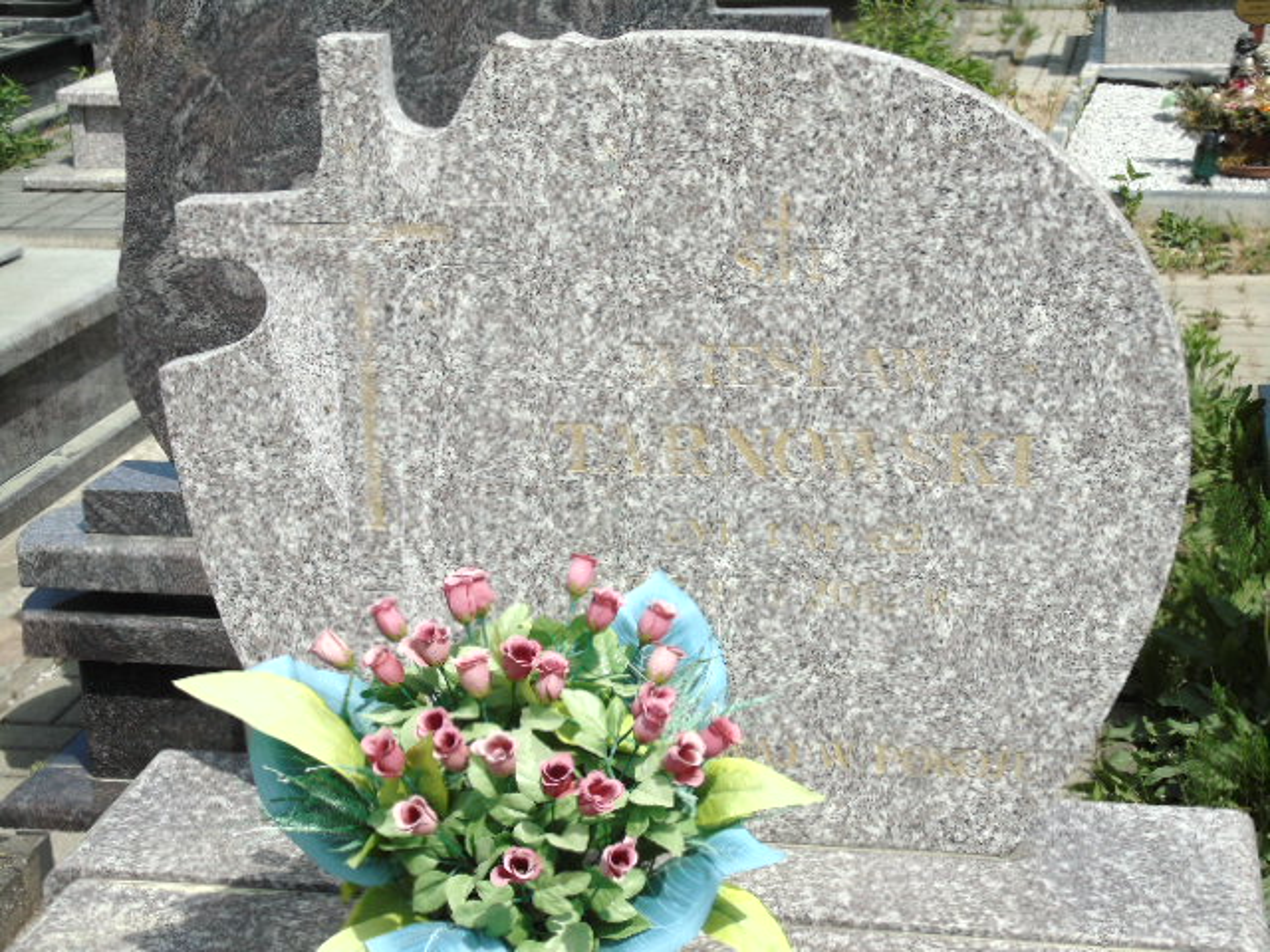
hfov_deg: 31.2
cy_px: 476
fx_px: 2275
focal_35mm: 62
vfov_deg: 23.7
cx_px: 635
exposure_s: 1/800
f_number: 4.5
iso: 80
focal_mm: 11
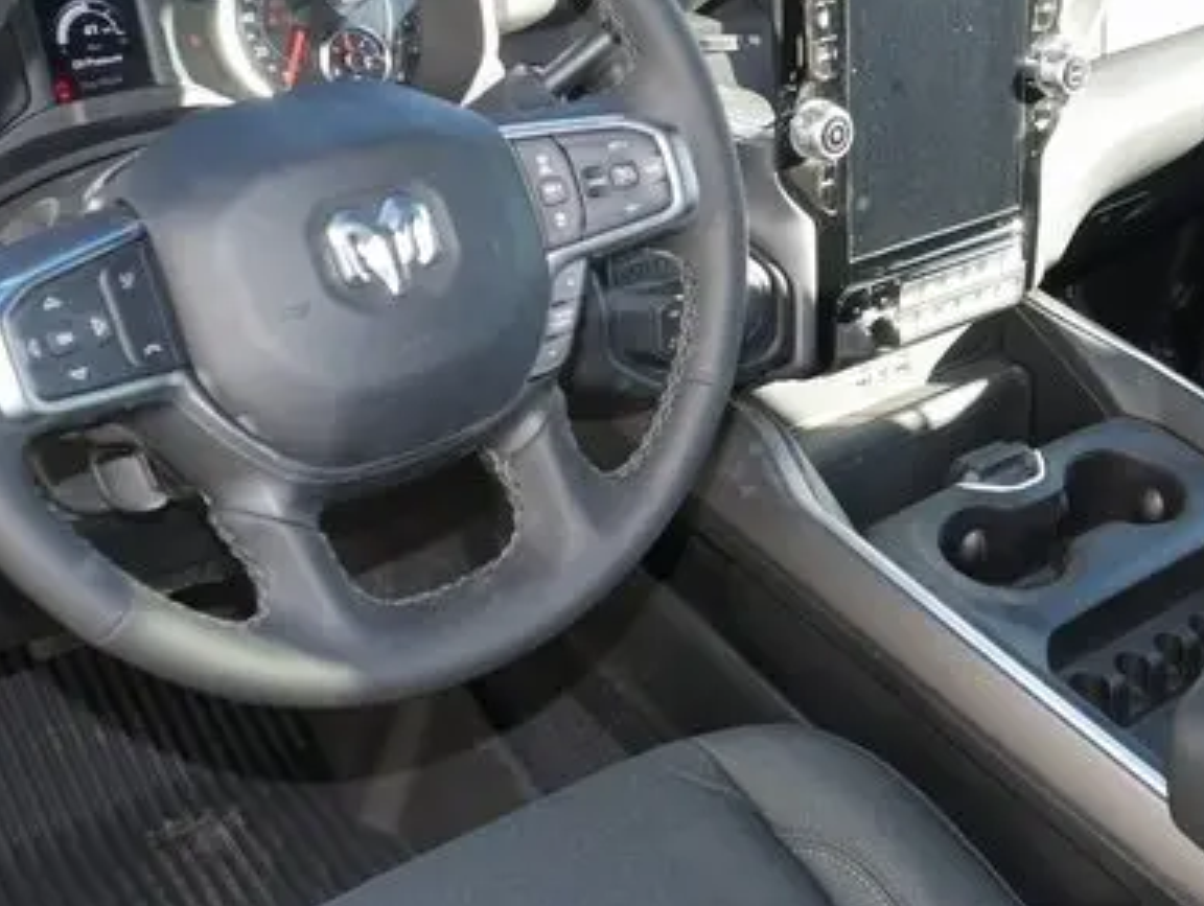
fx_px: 1741
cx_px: 800
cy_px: 412
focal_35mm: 50
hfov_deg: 37.7
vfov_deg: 29.2
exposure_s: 1/60
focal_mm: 15
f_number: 5
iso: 250
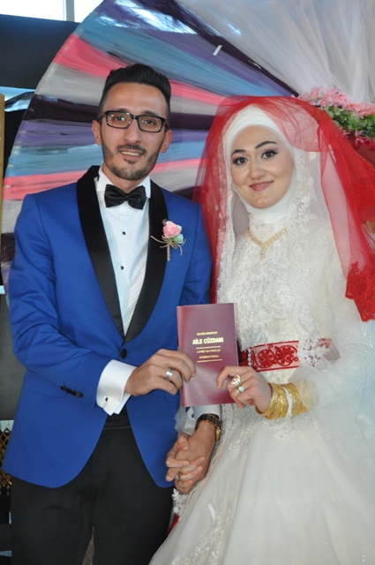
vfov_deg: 37.9
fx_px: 822
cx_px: 188
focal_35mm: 52
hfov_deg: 25.7
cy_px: 282
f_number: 4.2
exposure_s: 1/60
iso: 800
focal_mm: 35
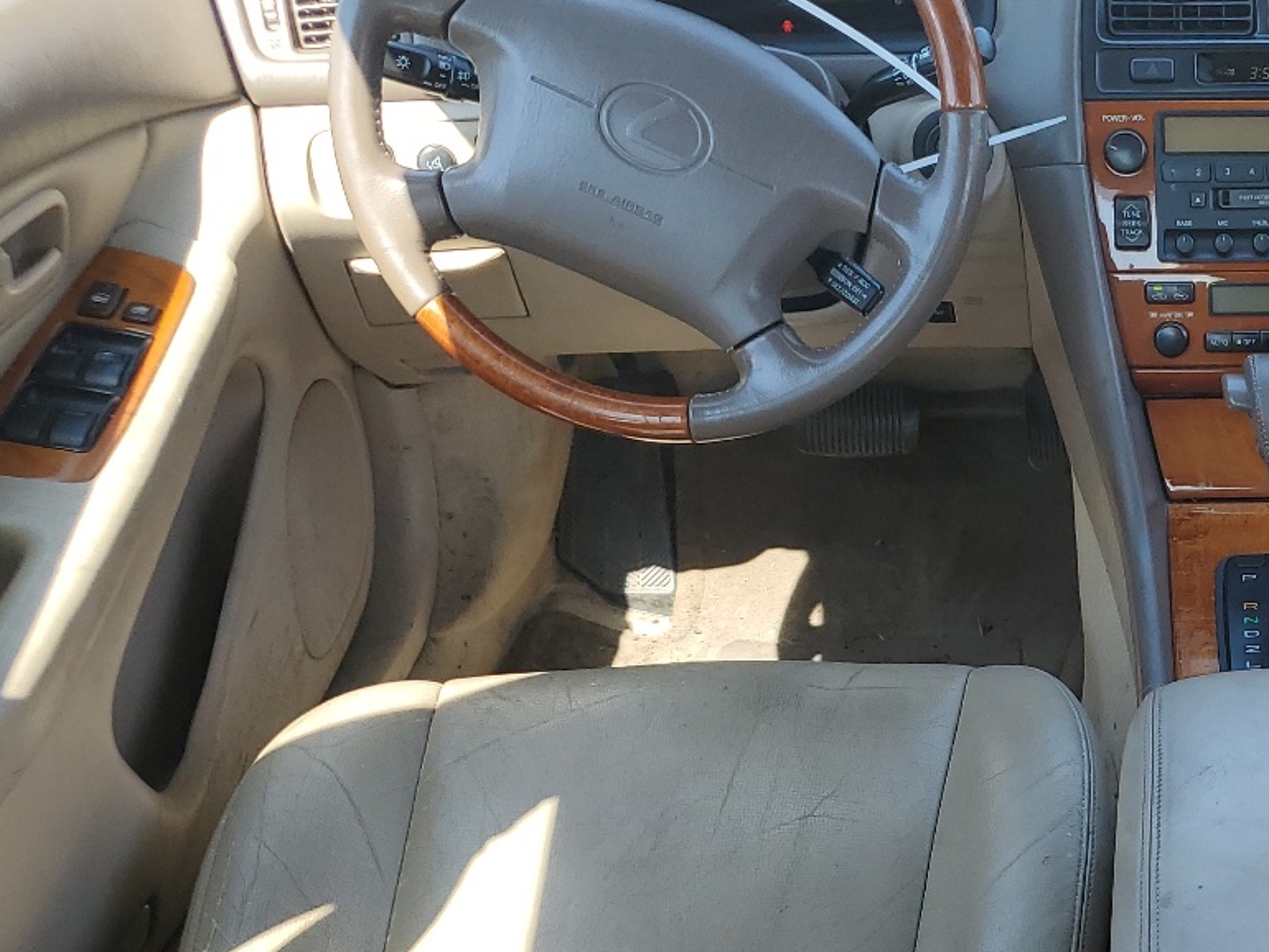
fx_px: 1980
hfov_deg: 32.3
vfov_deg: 26.7
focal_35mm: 54
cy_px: 718
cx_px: 1307
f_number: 1.5
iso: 50
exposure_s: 1/345
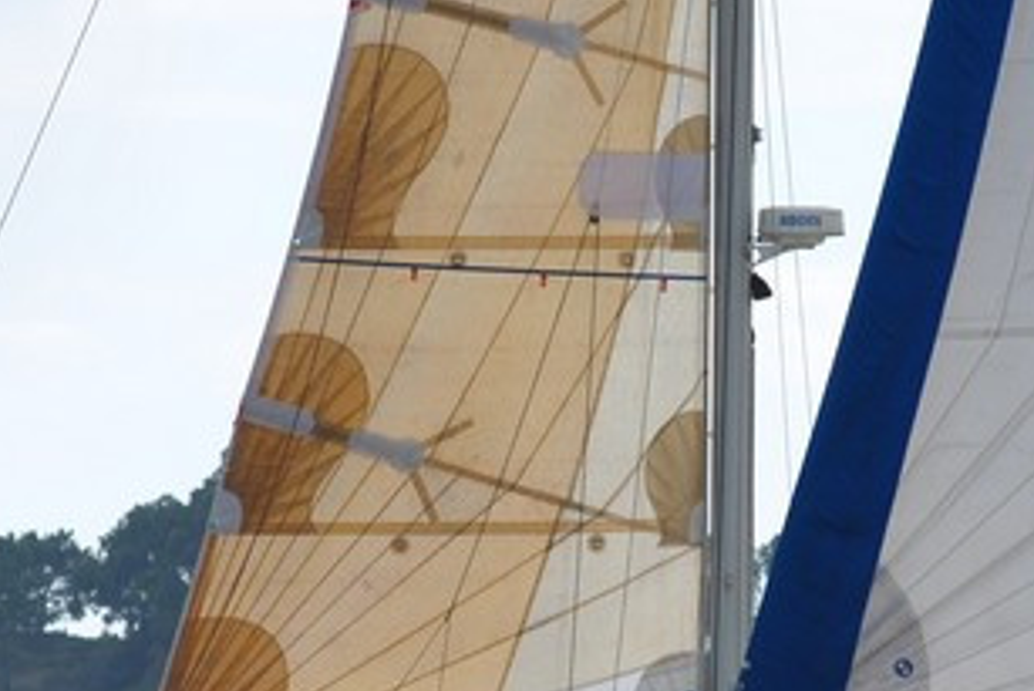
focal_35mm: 528
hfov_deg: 3.9
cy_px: 492
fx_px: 15180
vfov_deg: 2.6
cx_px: 603
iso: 100
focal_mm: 135
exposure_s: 1/640
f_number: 6.3
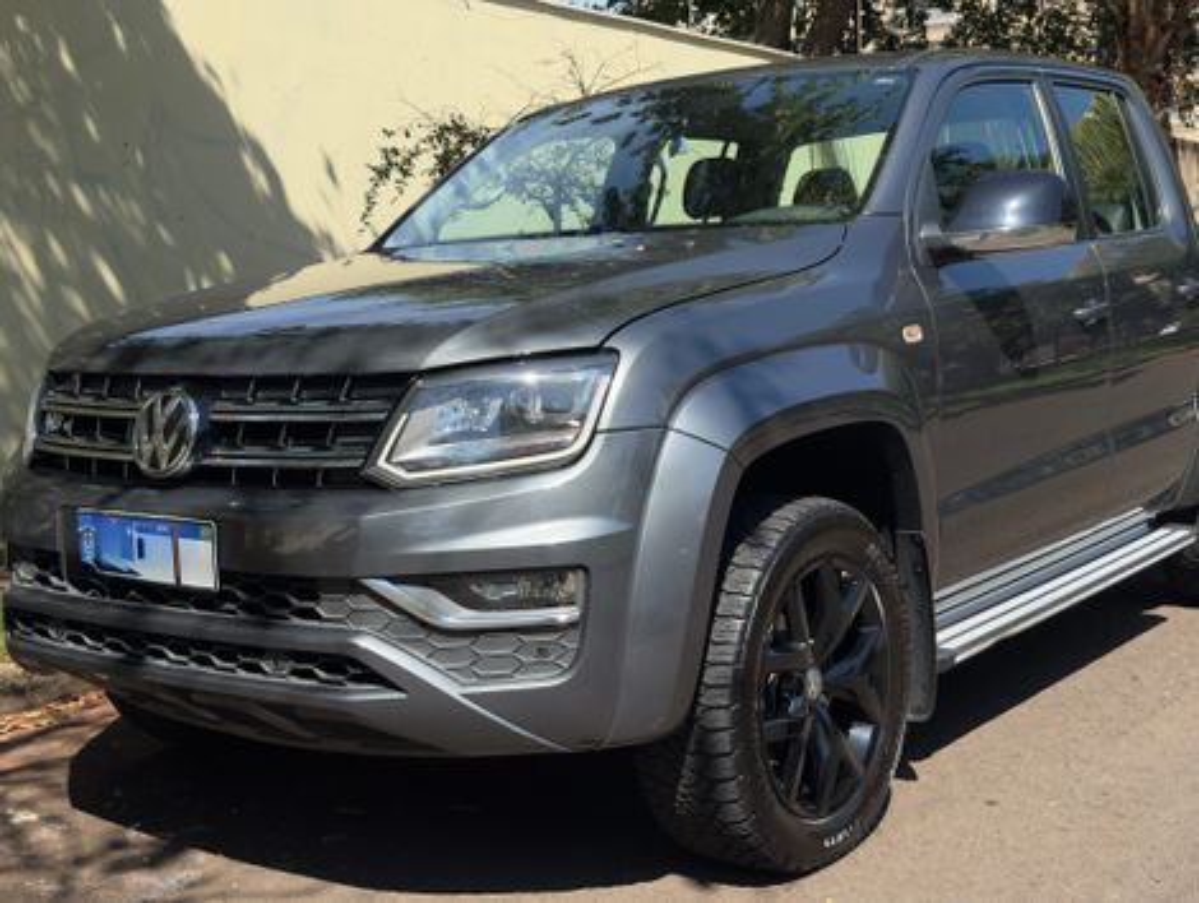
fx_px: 1214
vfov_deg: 40.8
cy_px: 452
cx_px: 600
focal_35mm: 35
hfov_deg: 52.6
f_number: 1.78
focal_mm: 6.76
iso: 100
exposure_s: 1/3484
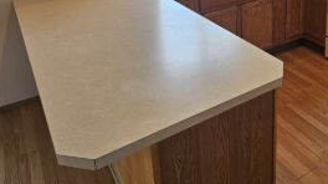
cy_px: 6
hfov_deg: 50.8
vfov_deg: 29.4
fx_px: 330
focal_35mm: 38
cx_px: 242
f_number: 1.7
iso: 64
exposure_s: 1/120
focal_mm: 6.3
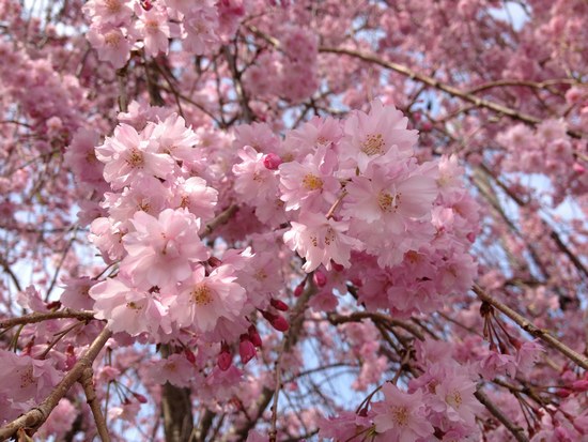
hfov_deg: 52.6
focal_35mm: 35
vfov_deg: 40.7
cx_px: 294
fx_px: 595
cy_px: 221
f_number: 2.4
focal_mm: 4.28
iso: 50
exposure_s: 1/1022
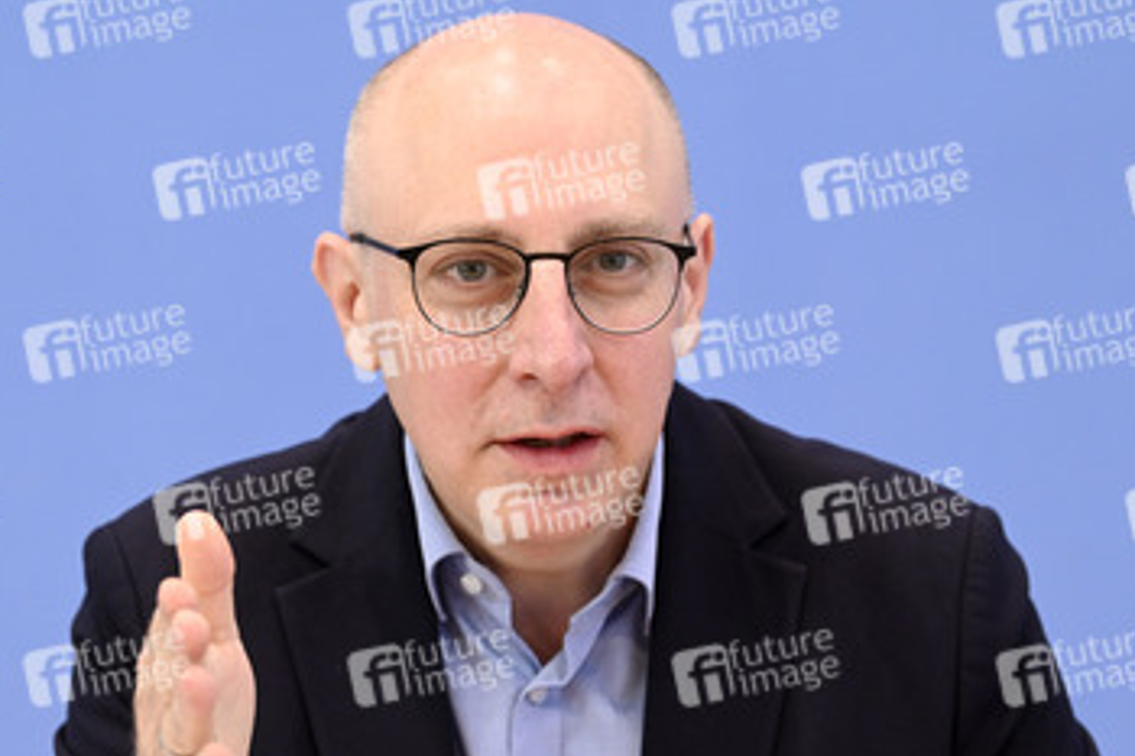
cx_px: 475
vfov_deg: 7.9
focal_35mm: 174
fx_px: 5483
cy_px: 425
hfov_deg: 11.8
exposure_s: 1/500
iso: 3200
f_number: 5
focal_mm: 135
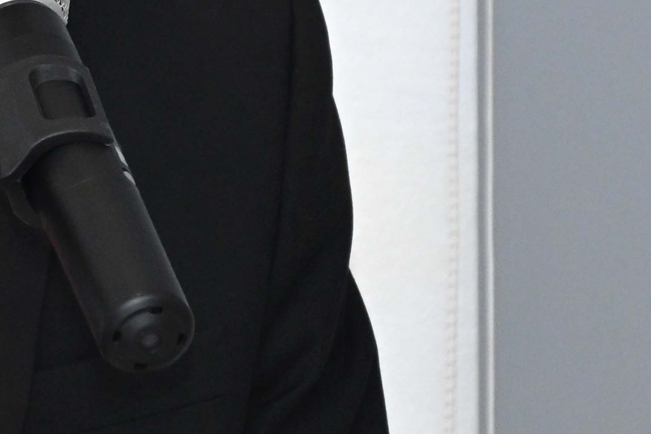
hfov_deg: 3.4
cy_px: -98
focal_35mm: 601
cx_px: -272
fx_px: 10866
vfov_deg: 2.3
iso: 1600
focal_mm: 110
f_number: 6
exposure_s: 1/125
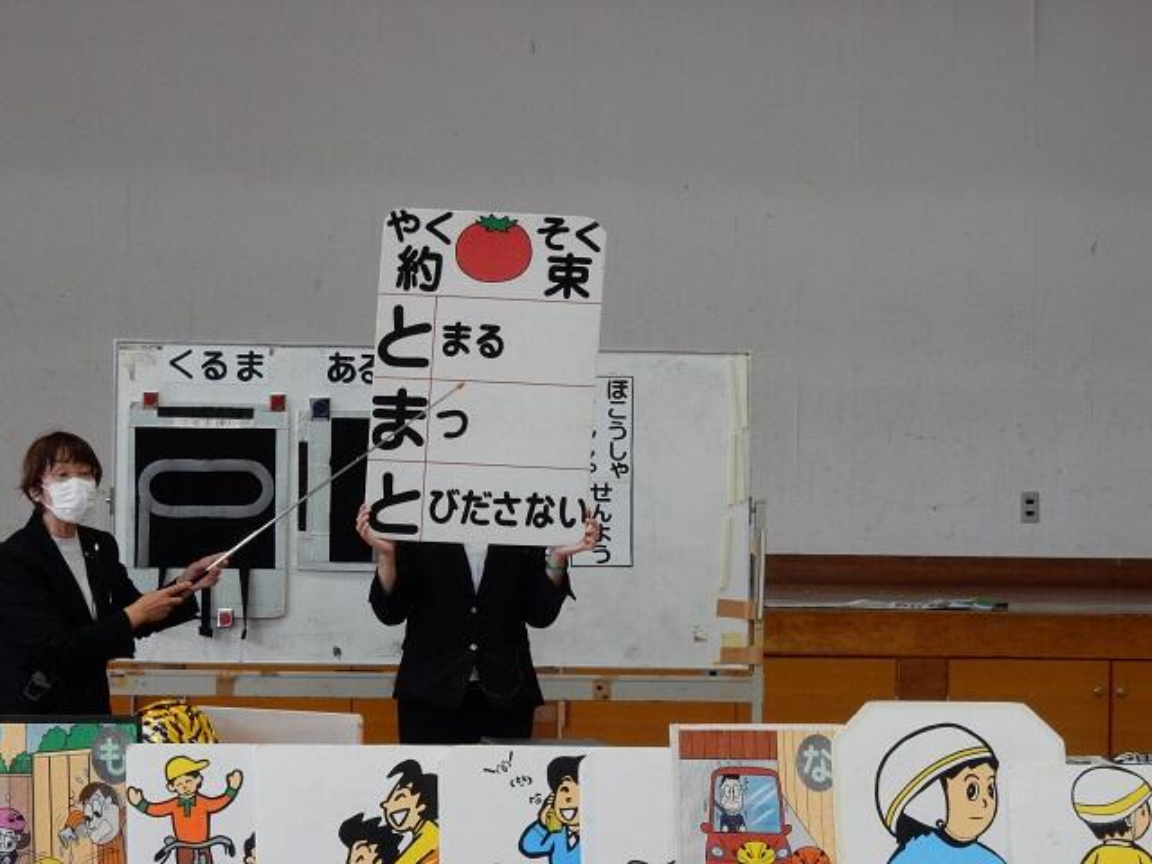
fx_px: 6423
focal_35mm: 193
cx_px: 576
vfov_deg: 7.7
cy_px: 432
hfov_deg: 10.2
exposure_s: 1/30
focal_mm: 34.5
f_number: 6.3
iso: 400
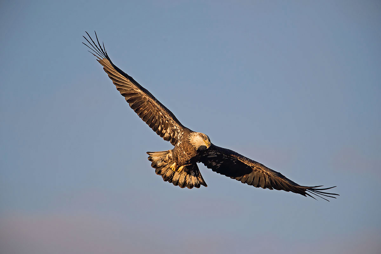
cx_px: 190
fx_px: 7405
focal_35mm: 700
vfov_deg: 2.0
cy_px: 127
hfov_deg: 2.9
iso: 900
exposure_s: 1/2500
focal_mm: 700
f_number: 7.1
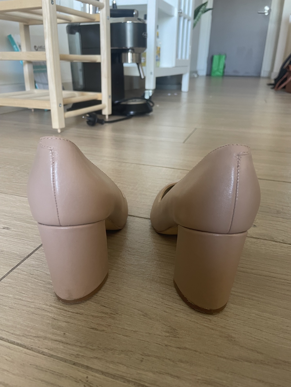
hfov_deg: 53.1
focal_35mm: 26
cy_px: 194
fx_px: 291
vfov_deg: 67.3
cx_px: 146
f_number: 1.6
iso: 200
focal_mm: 4.2
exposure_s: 1/50
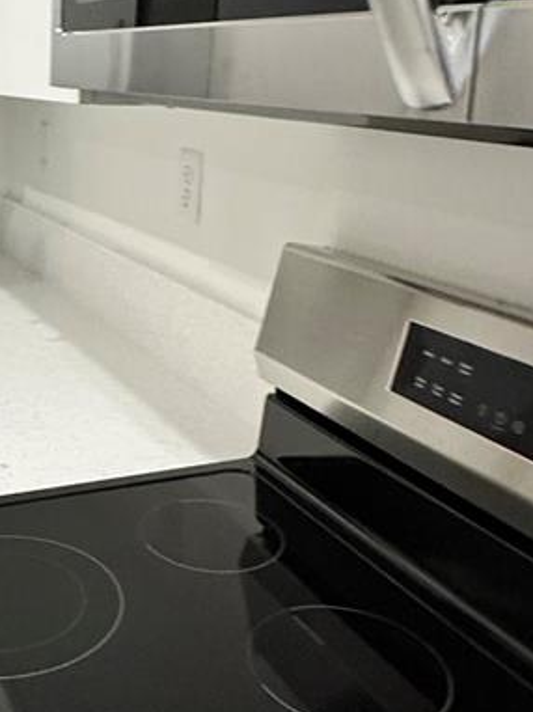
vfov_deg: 42.4
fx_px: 904
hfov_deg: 32.0
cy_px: 242
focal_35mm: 44
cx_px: 108
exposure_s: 1/120
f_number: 2.2
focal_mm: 2.22
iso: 320
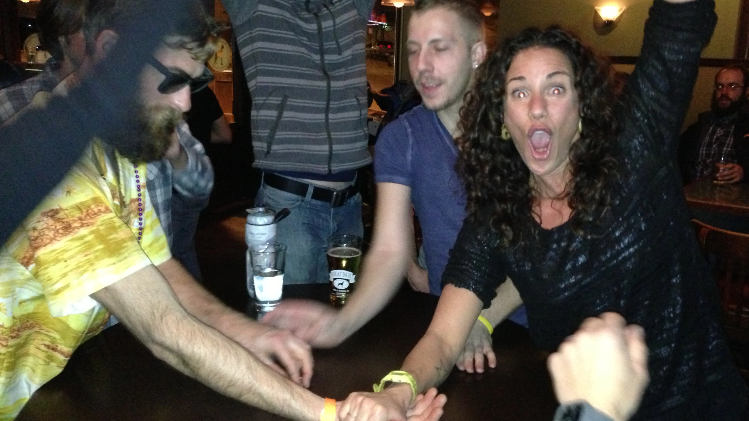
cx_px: 376
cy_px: 215
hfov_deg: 54.0
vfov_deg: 32.0
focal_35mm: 37
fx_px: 735
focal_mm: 4.13
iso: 800
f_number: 2.4
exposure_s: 1/16
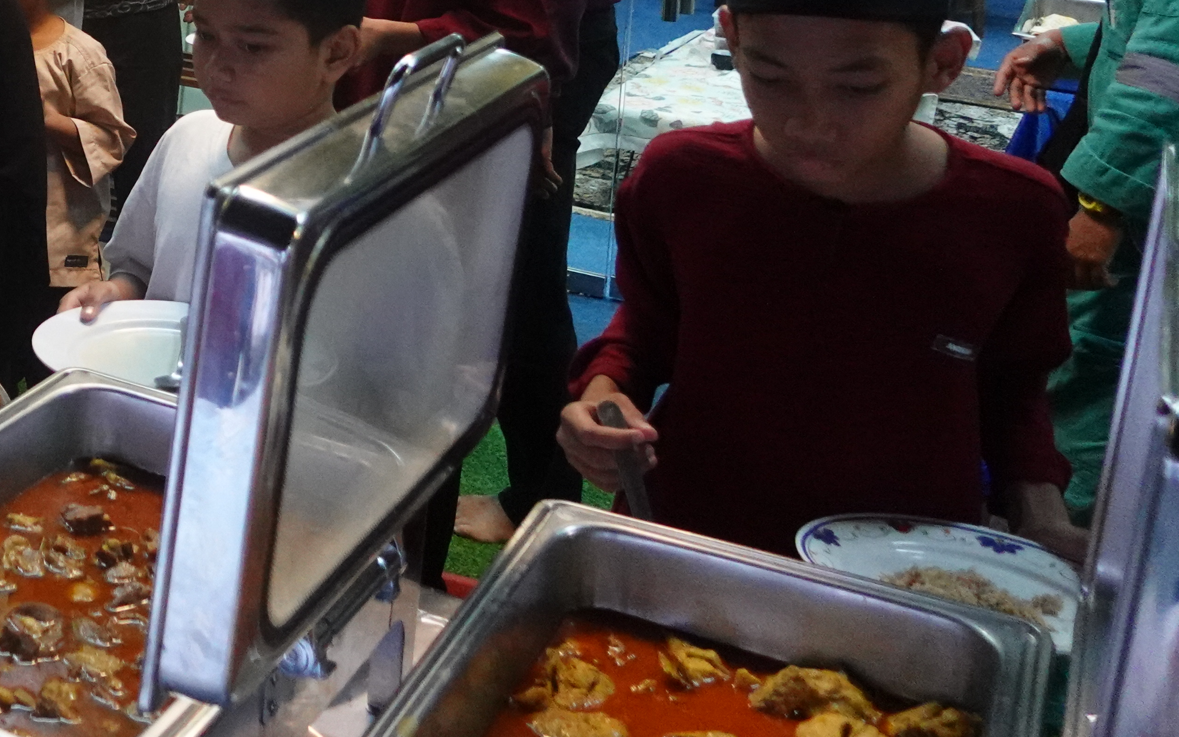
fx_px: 1767
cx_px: -87
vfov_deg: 22.1
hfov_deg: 32.8
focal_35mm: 55
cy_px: -99
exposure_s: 1/640
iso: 2500
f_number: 2
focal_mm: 9.9
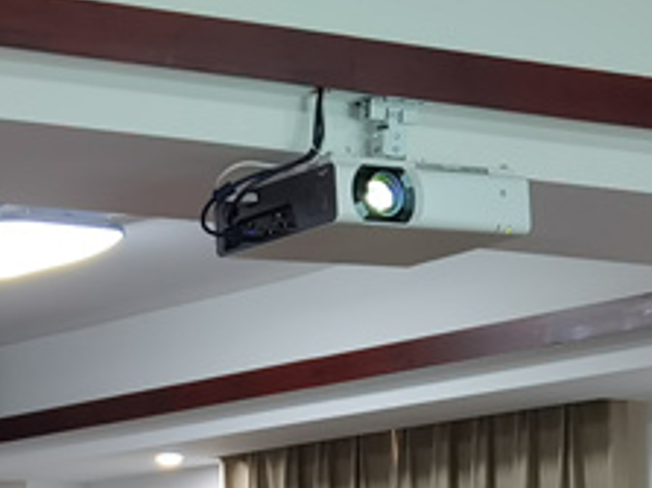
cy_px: 786
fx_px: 2767
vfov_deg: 9.7
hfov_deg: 13.1
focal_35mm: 147
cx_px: -129
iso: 160
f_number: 1.9
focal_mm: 6.71
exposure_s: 1/60
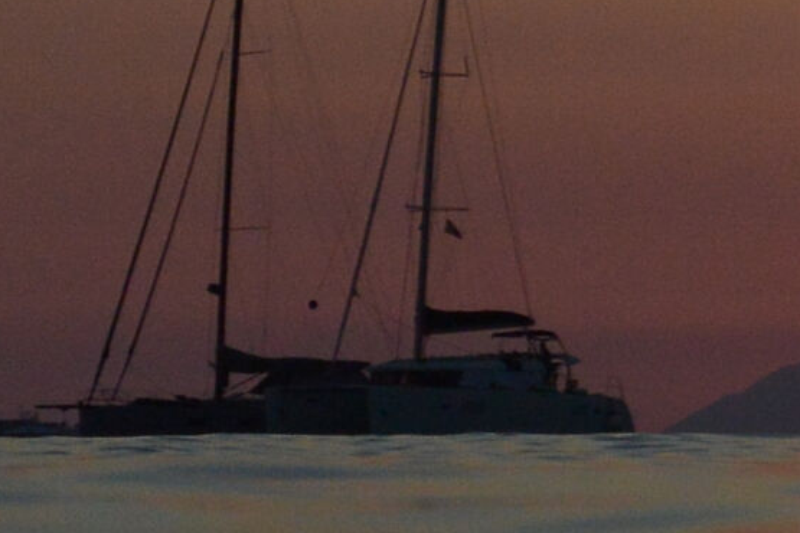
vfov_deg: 4.3
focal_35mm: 320
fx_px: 7111
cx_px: 1633
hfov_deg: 6.3
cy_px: -78
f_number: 5.6
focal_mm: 27.5
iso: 160
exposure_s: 1/500
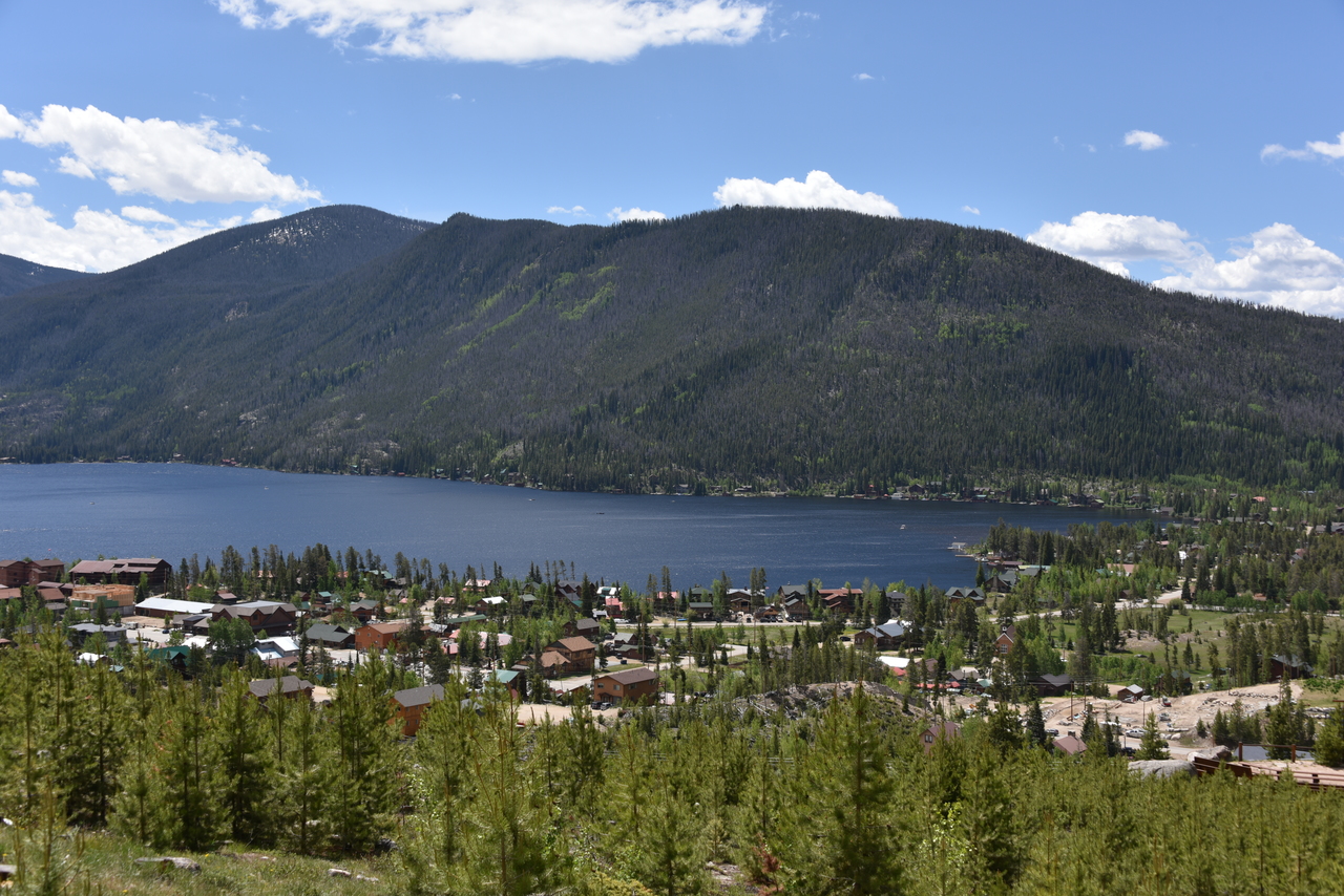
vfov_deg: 30.5
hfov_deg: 44.5
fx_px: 1643
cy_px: 448
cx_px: 672
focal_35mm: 44
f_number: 9
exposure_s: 1/320
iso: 100
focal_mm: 44
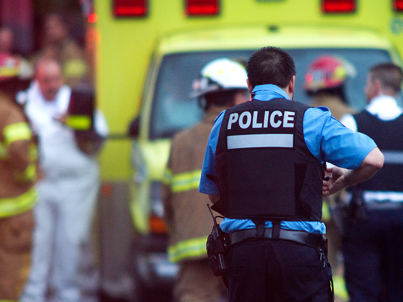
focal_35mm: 405
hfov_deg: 4.9
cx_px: 264
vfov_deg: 3.7
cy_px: 160
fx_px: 4715
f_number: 2.8
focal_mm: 300
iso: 1600
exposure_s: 1/250
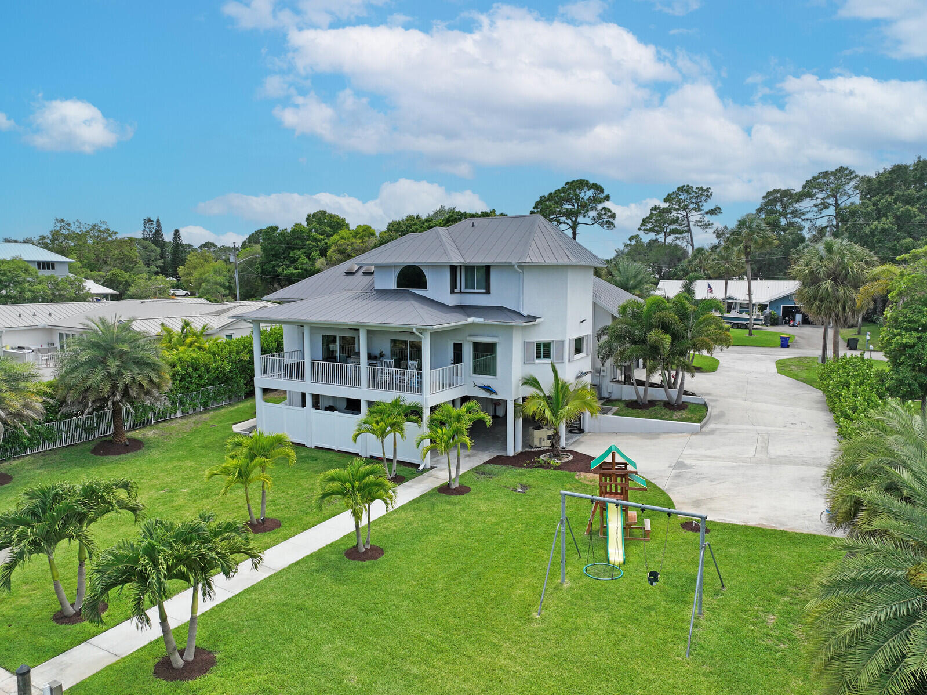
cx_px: 464
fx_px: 642
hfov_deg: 71.6
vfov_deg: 56.8
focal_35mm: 24
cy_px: 348
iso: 110
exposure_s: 1/2500
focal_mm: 12.29
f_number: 2.8
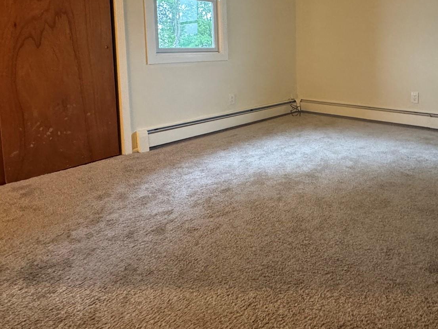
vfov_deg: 50.3
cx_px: 298
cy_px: 73
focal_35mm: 26
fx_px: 329
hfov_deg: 65.2
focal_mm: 2.22
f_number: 2.2
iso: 1000
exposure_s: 1/60
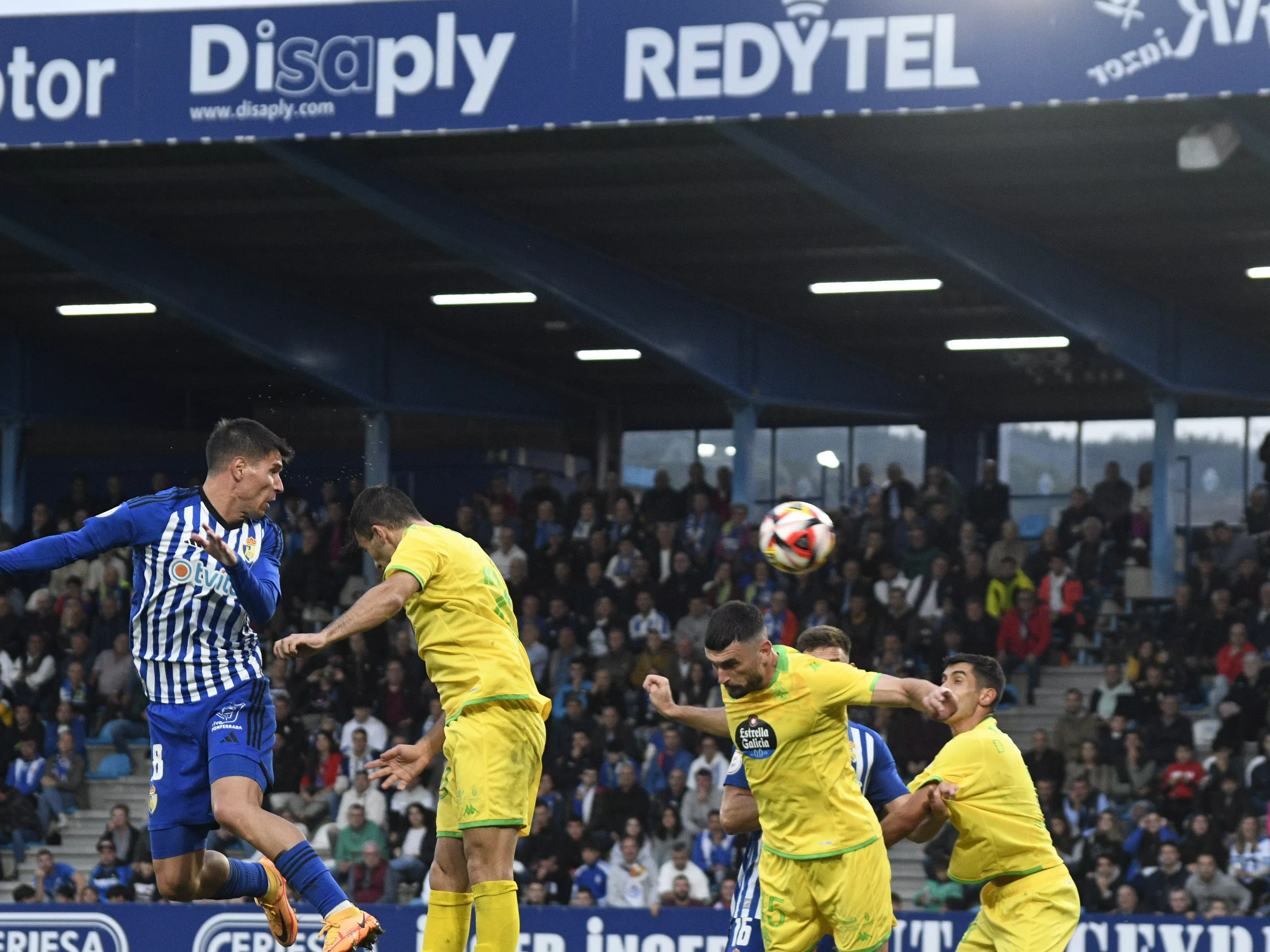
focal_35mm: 199
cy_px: 477
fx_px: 7300
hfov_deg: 9.9
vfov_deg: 7.5
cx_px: 671
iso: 2500
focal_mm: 122
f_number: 5.6
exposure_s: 1/640
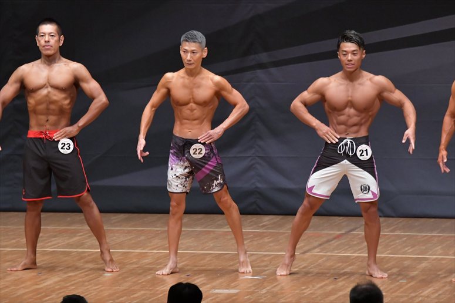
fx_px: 3600
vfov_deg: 4.8
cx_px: 228
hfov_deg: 7.2
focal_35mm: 285
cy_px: 152
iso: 6400
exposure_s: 1/400
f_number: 5.6
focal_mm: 190
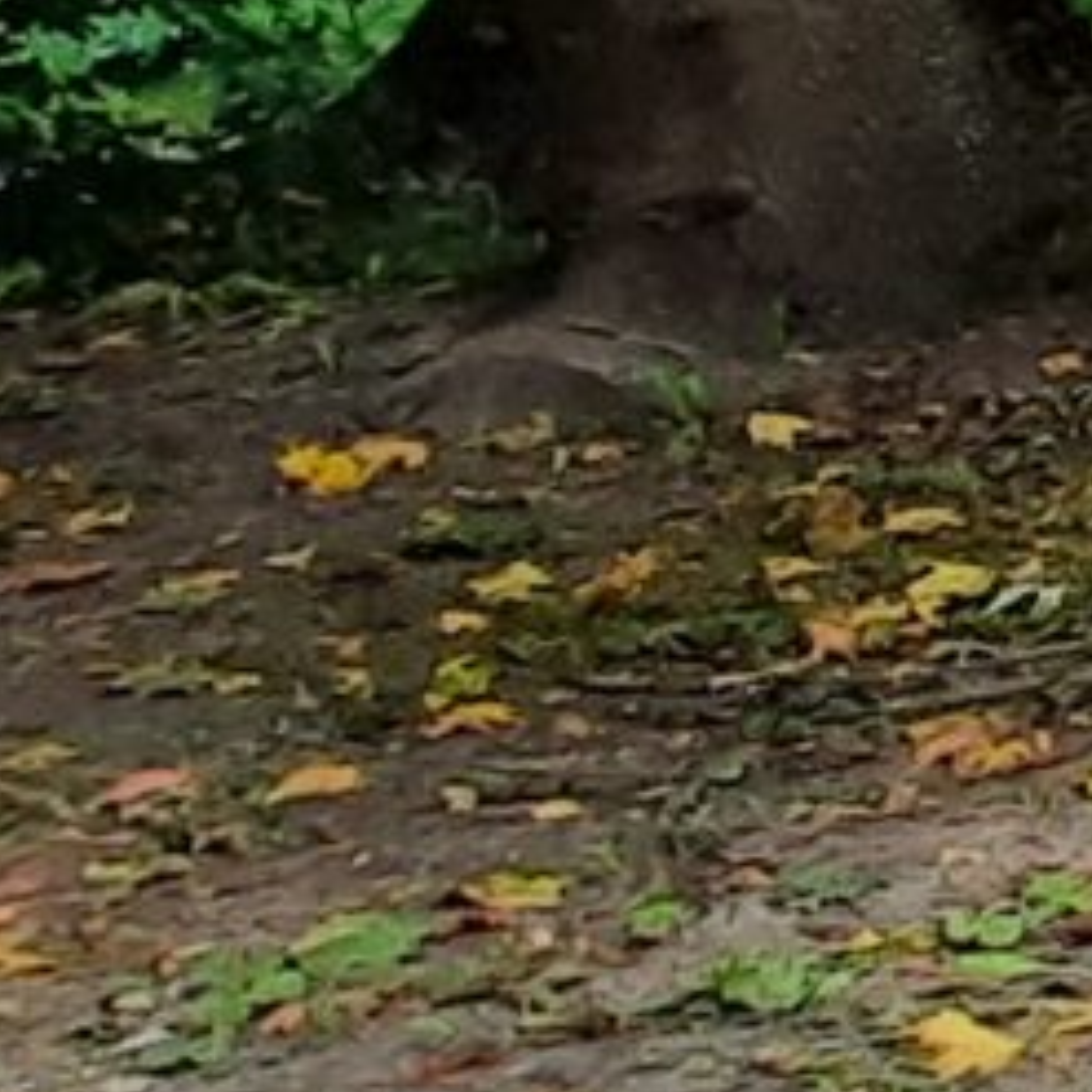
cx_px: 4492
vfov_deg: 13.6
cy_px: -645
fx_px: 4247
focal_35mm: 119
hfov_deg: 7.9
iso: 40
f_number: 2.2
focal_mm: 1.74
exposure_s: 1/204
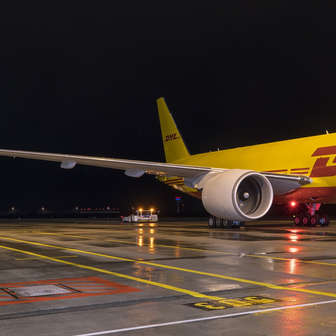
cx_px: 301
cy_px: 195
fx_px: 538
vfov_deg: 34.6
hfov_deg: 33.0
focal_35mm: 49
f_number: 7.1
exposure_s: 1/3
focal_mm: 32
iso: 640
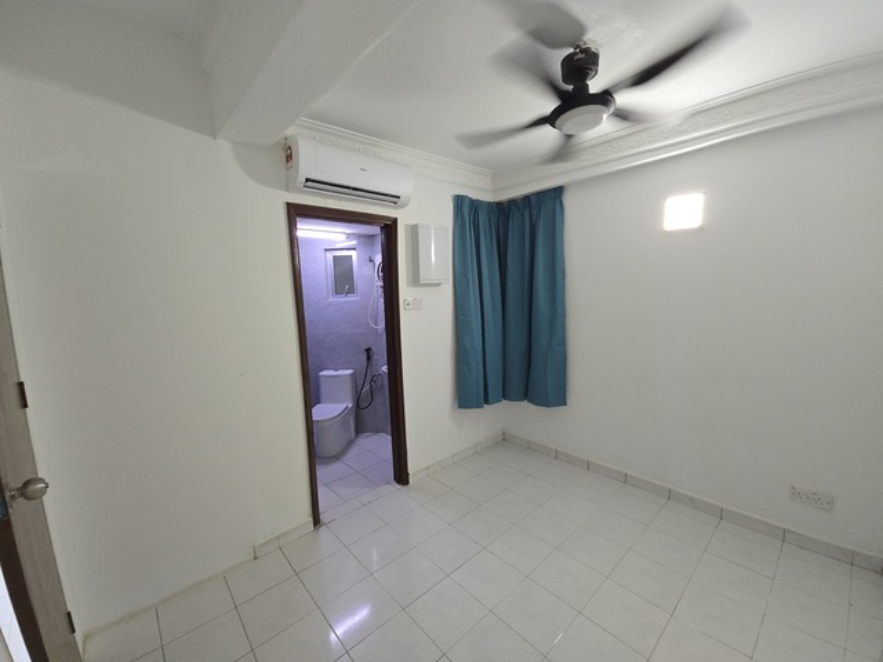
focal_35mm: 13
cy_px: 331
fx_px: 332
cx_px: 442
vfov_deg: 89.9
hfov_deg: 106.2
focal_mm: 2.2
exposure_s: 1/50
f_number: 2.2
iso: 320
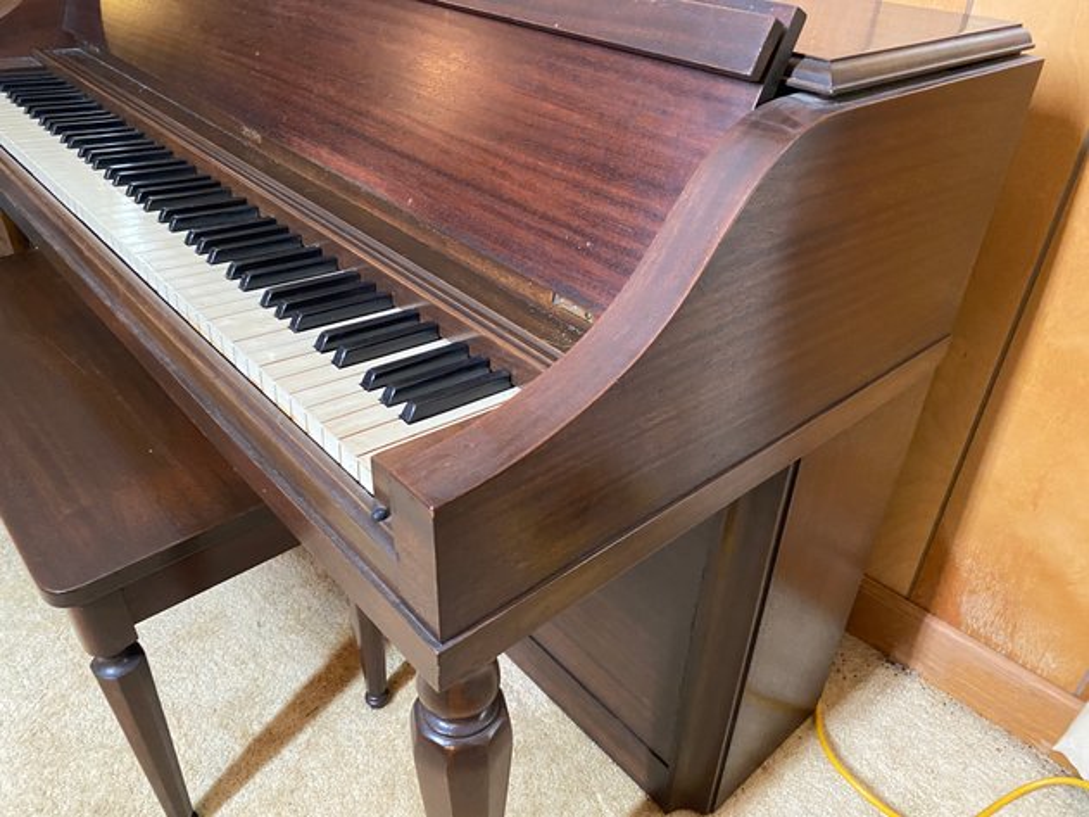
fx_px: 818
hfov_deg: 67.3
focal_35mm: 26
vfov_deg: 53.0
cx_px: 544
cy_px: 408
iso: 500
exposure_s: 1/40
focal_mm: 4.25
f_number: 1.8
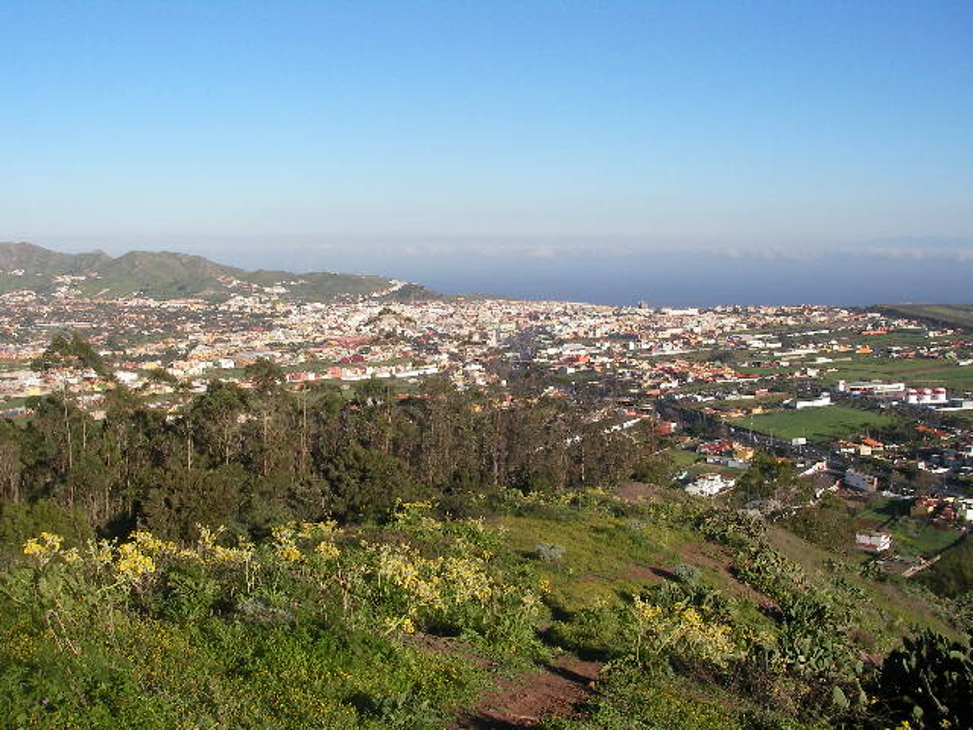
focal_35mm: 38
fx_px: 1068
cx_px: 486
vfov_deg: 37.7
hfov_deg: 49.0
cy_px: 365
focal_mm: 6.3
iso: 50
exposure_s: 1/288
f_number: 6.6
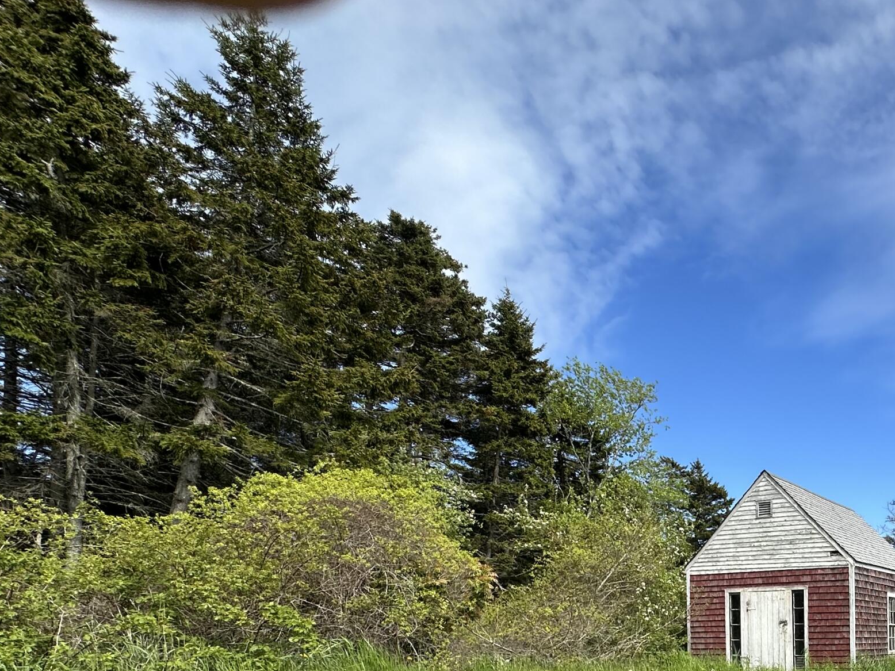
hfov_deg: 55.8
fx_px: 698
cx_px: 818
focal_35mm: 27
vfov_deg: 45.6
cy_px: 627
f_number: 2.2
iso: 40
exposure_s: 1/1276
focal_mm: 2.22
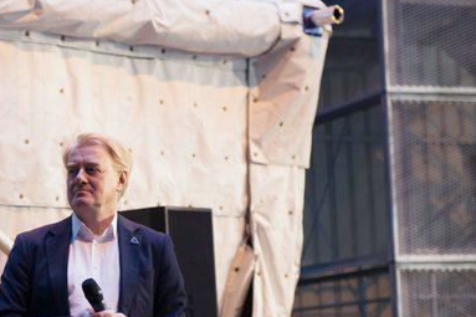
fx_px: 1811
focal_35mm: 137
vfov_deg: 10.0
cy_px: 216
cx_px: 54
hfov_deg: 14.8
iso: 1000
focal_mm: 70
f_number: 3.2
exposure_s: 1/40
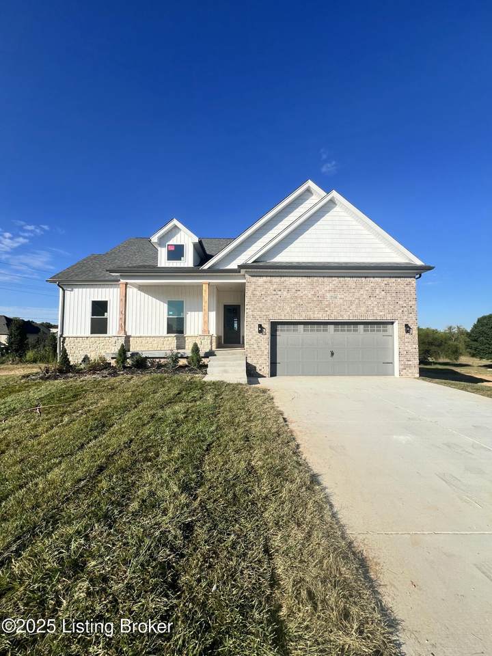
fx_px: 246
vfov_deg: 106.2
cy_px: 328
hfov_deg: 89.9
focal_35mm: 13
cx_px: 246
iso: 32
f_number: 1.8
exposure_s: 1/2053
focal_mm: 1.57
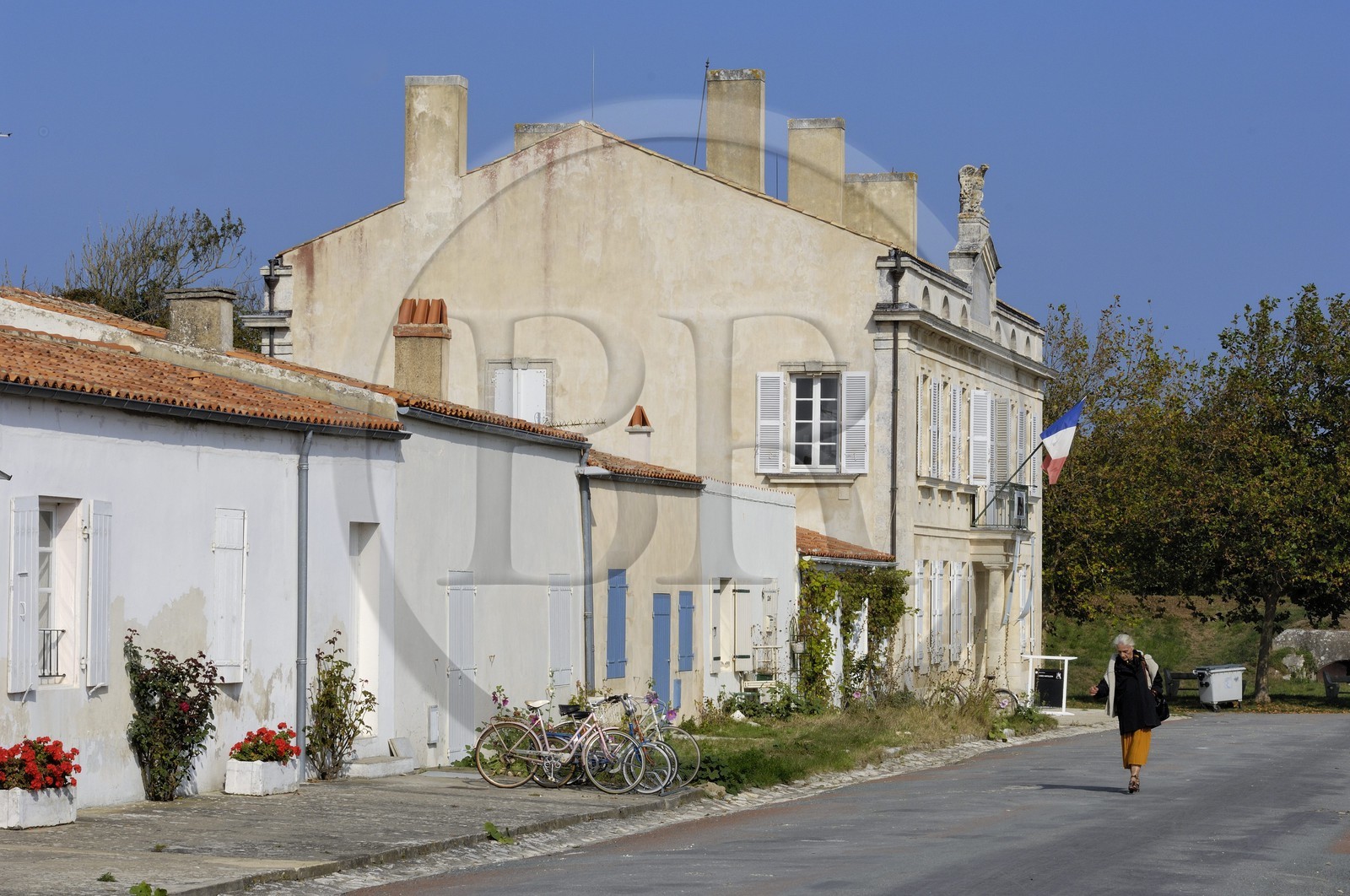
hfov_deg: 20.9
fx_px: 3651
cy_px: 448
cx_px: 675
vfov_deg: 14.0
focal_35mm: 98
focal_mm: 65
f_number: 14
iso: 100
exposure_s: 1/160
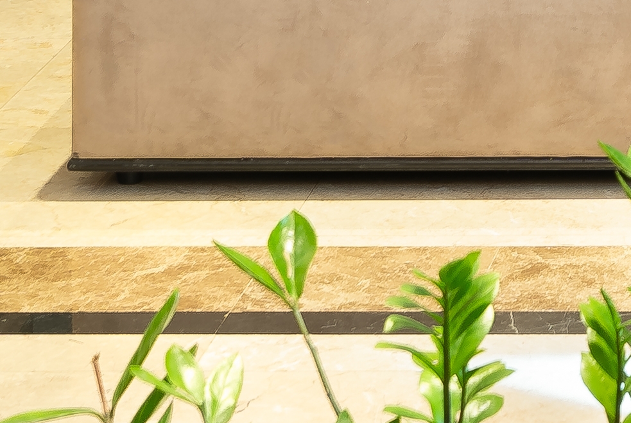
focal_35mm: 207
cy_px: -813
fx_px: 3634
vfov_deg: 6.2
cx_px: 1047
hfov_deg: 9.5
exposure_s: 1/4
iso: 50
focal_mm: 35
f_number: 8
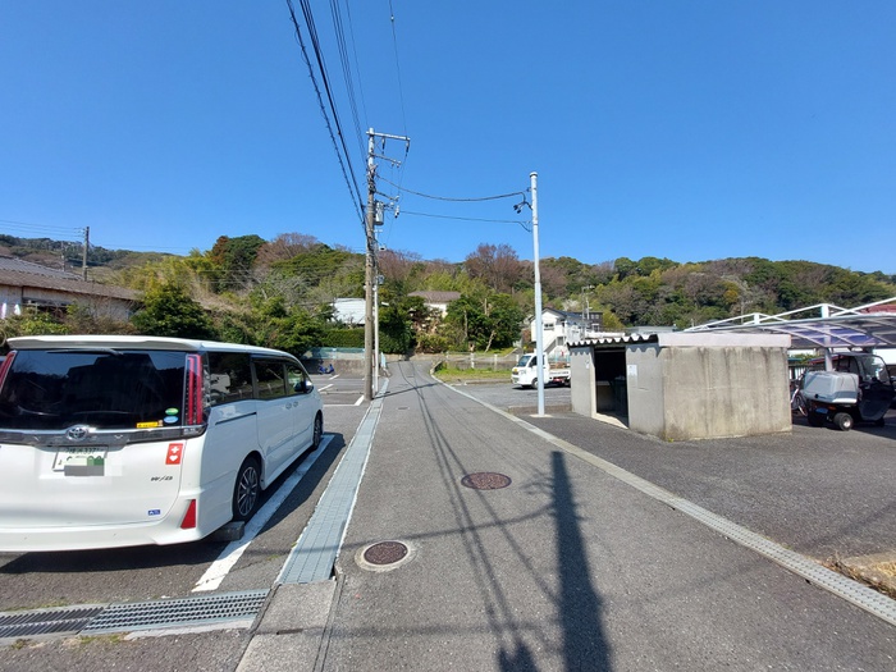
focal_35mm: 13
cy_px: 336
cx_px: 448
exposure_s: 1/1429
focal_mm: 1.74
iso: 50
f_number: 2.2
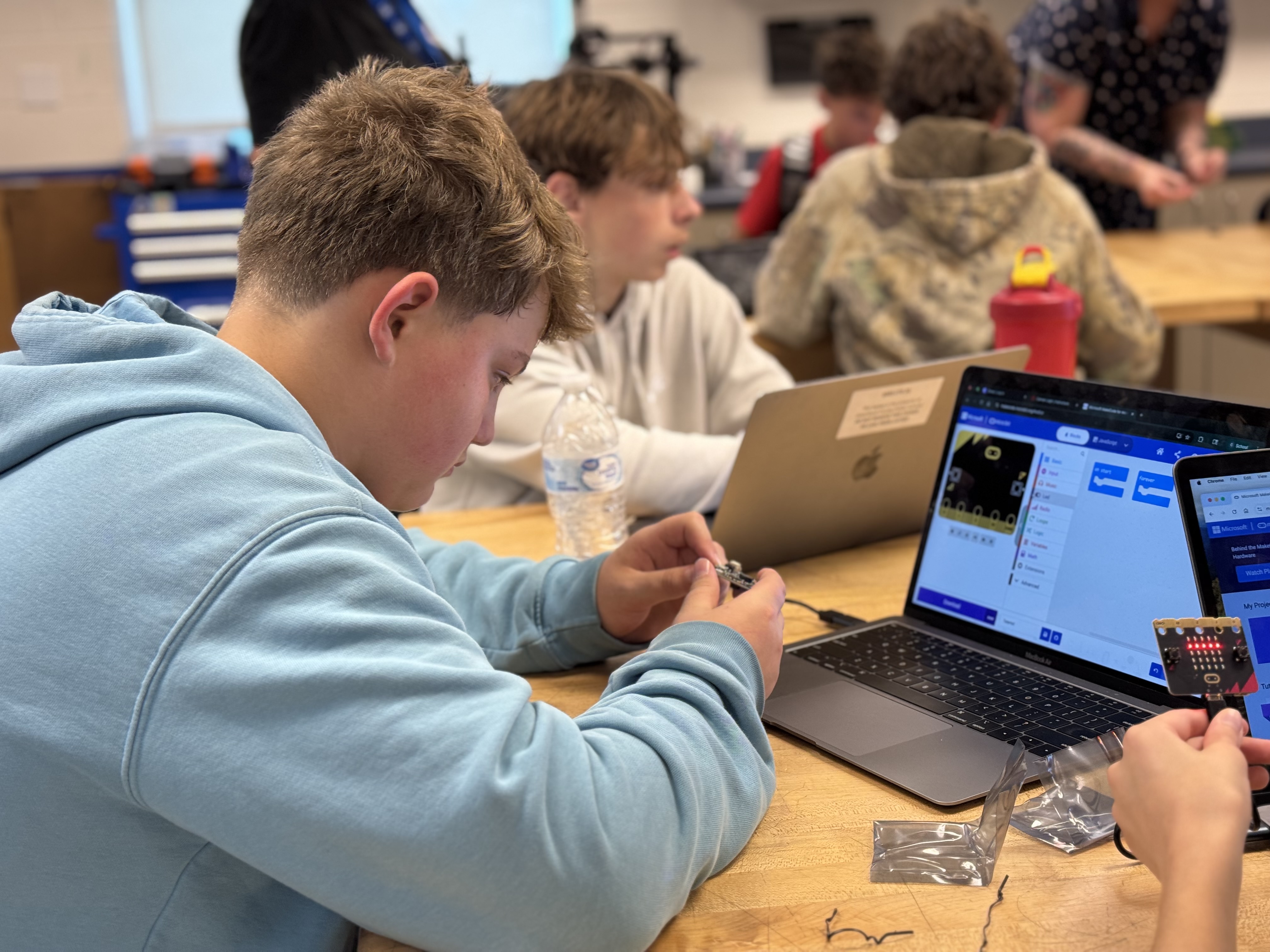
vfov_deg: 30.3
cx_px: 635
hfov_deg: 39.7
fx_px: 1761
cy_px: 476
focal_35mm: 48
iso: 125
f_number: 1.78
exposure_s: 1/60
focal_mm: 6.76
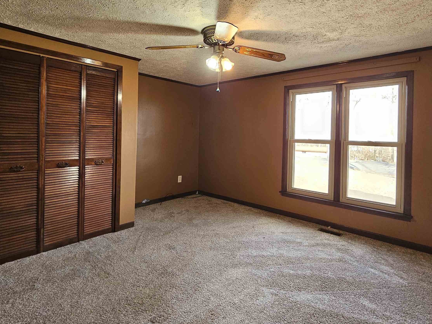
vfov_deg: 71.0
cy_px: 132
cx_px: 227
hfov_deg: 87.7
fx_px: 225
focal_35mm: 18
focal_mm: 2.2
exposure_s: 1/60
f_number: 2.2
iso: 200
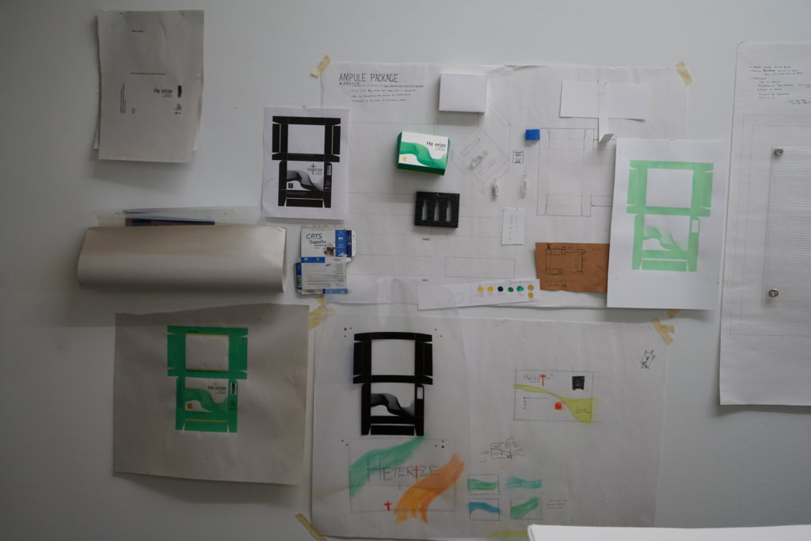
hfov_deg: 57.2
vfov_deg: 40.0
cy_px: 270
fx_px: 743
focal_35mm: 33
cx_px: 406
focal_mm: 33
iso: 1000
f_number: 4
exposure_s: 1/160
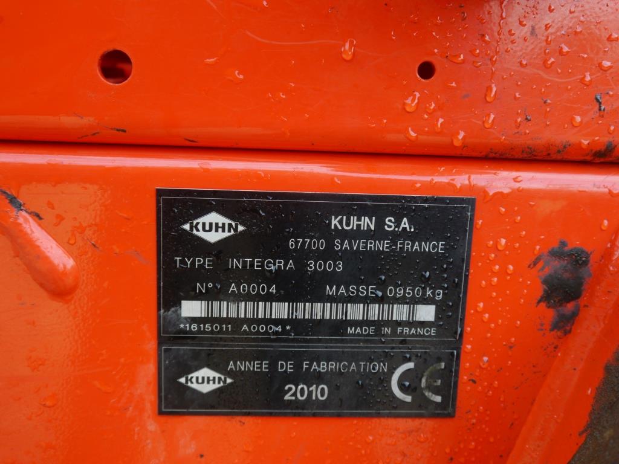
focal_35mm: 38
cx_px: 310
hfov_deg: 49.0
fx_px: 680
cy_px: 232
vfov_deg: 37.7
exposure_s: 1/60
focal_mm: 19
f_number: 4.2
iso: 160
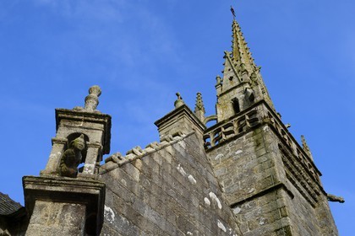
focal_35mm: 38
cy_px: 118
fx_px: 375
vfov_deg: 35.1
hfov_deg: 50.7
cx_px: 178
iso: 200
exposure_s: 1/200
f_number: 11
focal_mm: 38
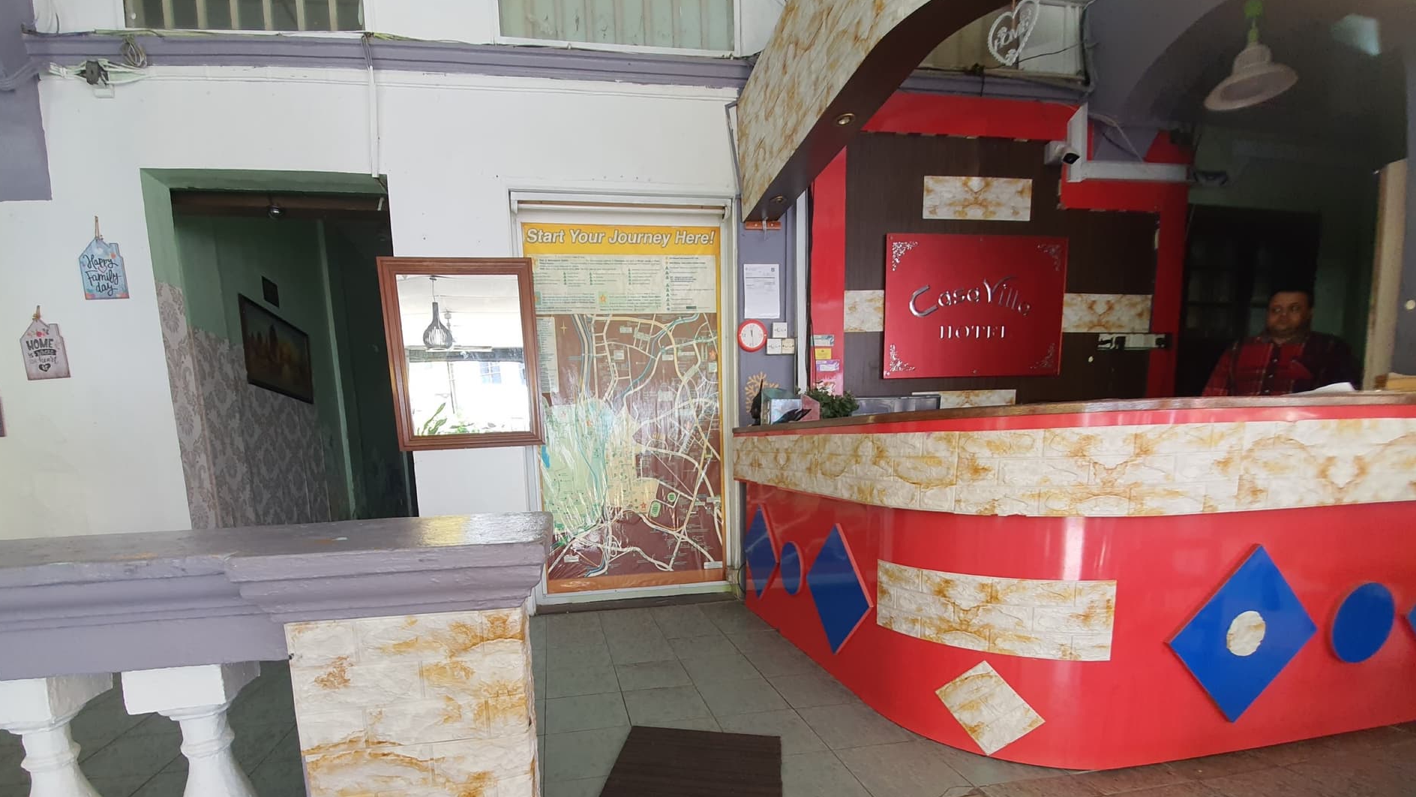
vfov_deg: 68.5
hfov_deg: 102.9
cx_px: 668
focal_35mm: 15
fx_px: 563
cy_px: 534
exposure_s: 1/50
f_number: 2.2
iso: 80
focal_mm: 1.8
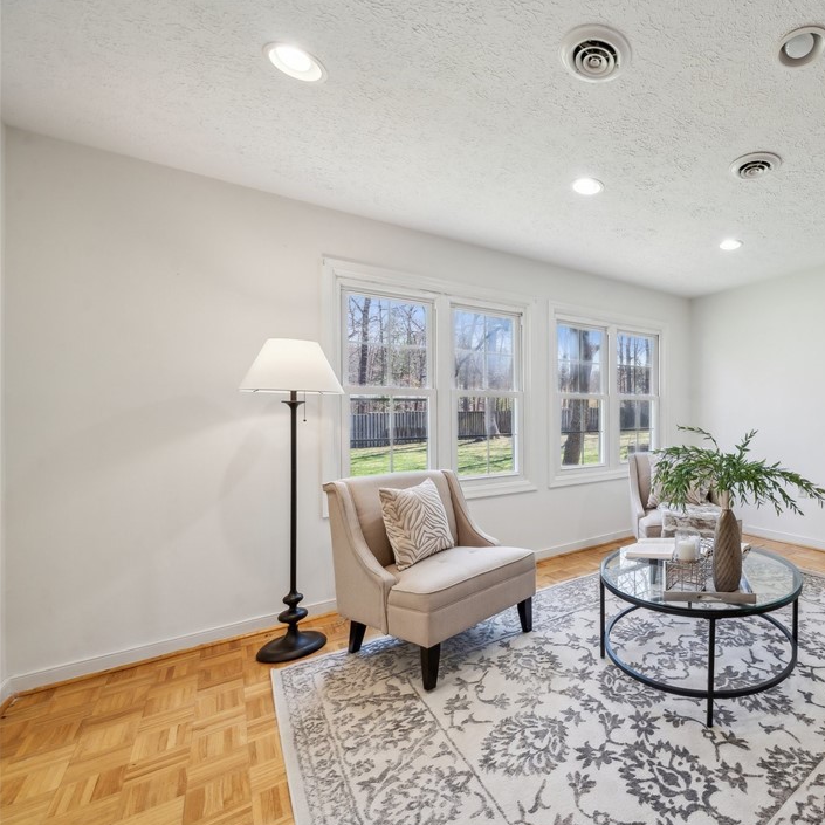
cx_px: 634
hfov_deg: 76.7
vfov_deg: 84.0
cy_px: 418
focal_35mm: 17
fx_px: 458
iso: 100
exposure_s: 1/10
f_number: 8
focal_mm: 13
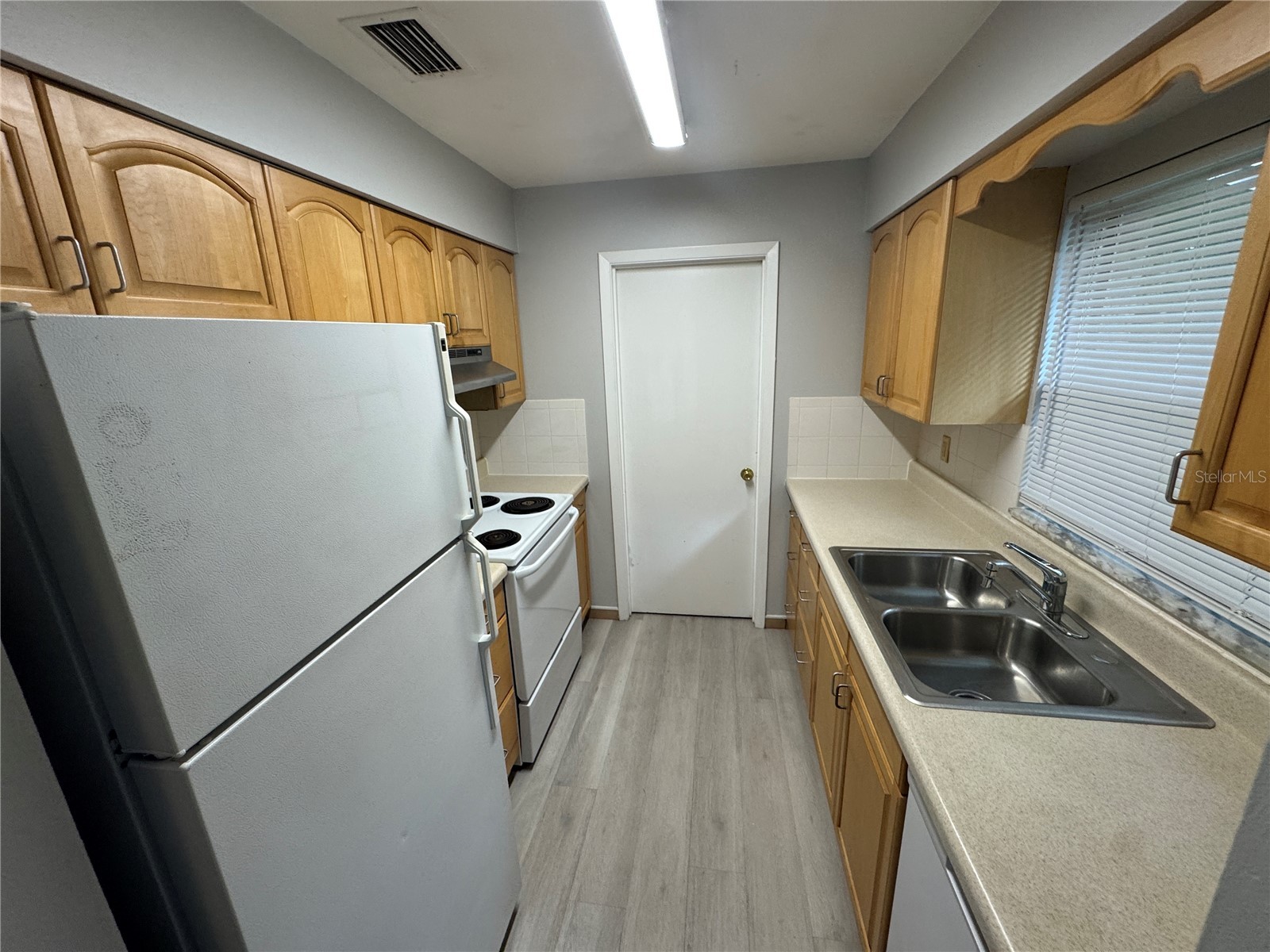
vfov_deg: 85.7
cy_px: 476
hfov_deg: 102.1
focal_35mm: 14
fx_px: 514
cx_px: 635
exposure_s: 1/120
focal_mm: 2.22
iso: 160
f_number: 2.2
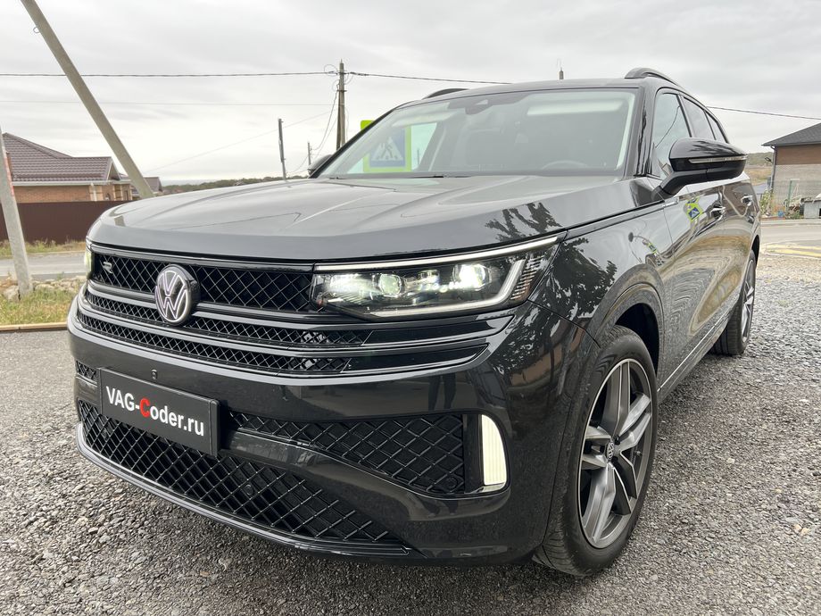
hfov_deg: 67.3
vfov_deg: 53.1
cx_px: 410
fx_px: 617
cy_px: 308
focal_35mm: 26
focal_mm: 5.7
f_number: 1.5
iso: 100
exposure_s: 1/107
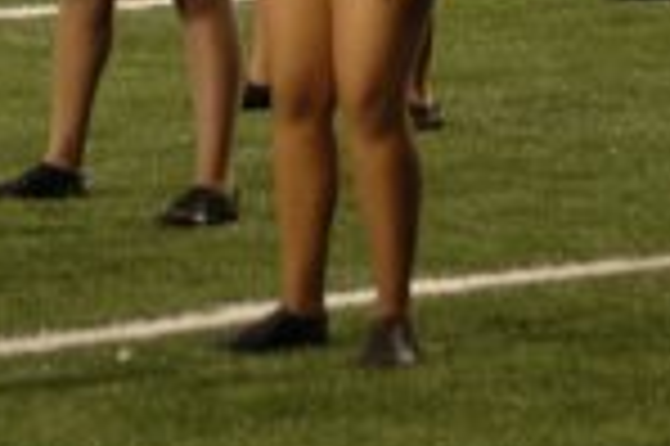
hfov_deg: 4.6
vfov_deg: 3.1
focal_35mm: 444
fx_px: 8248
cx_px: -337
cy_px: -451
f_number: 2.8
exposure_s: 1/60
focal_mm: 55
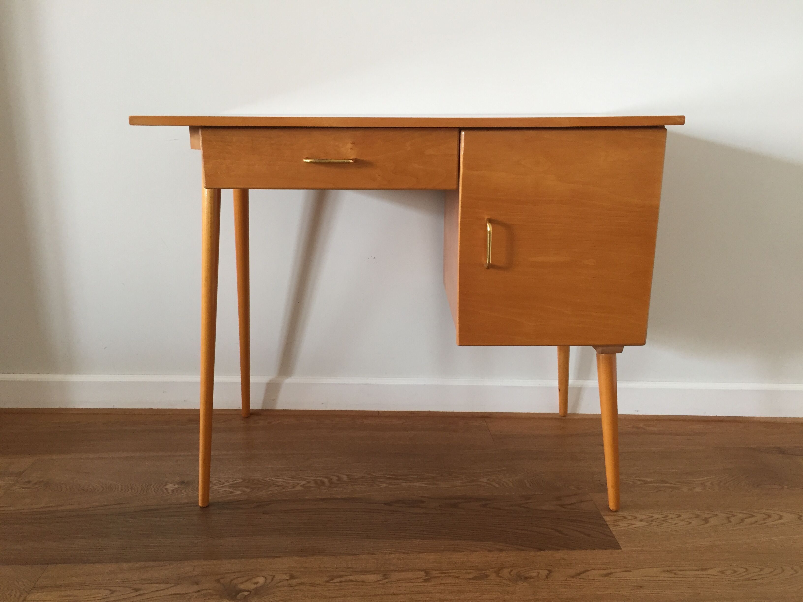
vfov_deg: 48.2
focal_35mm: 29
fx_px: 673
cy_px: 301
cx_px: 402
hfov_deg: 61.7
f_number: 2.2
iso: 64
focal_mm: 4.15
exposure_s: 1/33
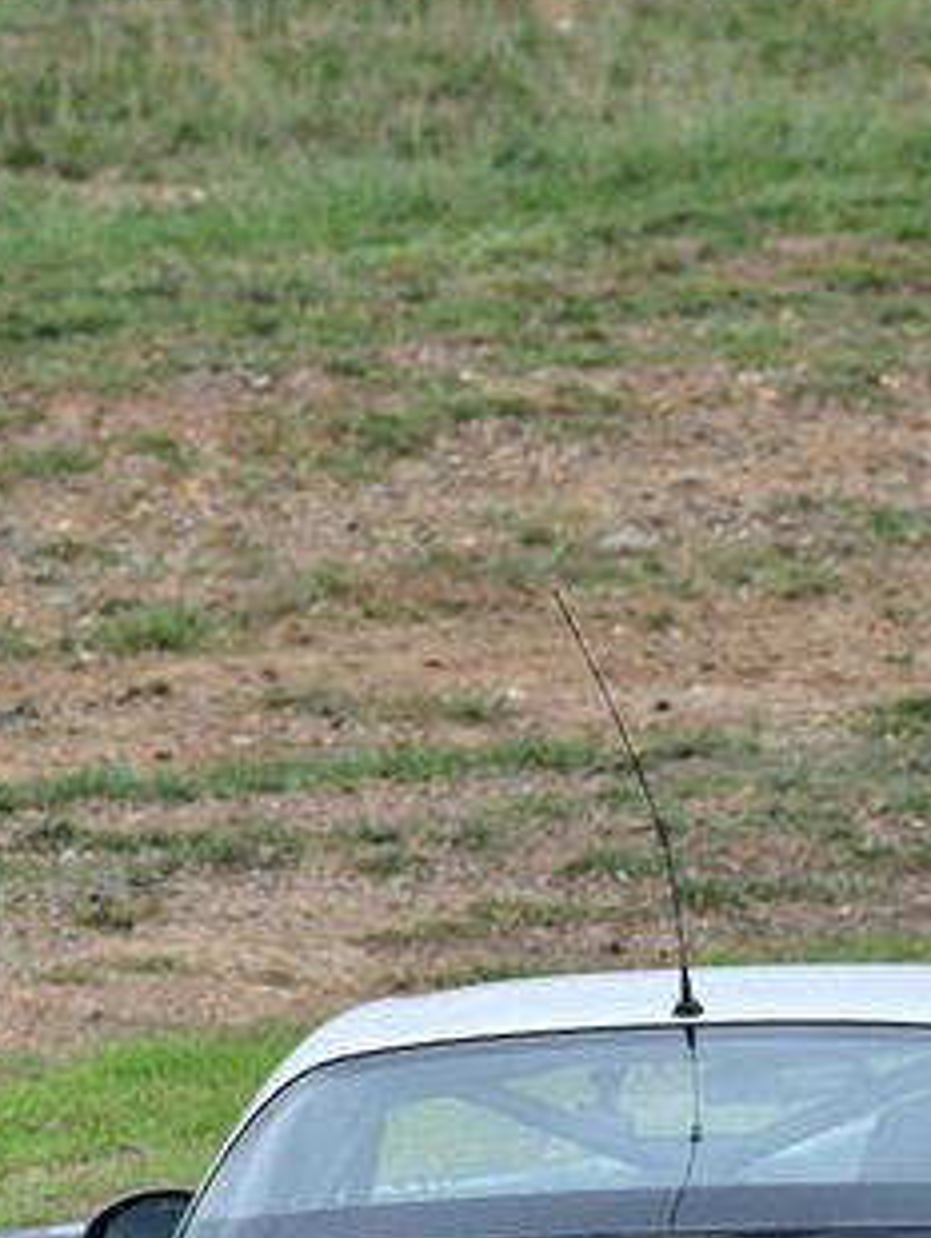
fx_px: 54612
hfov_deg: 1.0
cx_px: 935
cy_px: 1038
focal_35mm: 1525
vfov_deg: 1.3
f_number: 10
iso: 1600
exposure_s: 1/640
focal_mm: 410
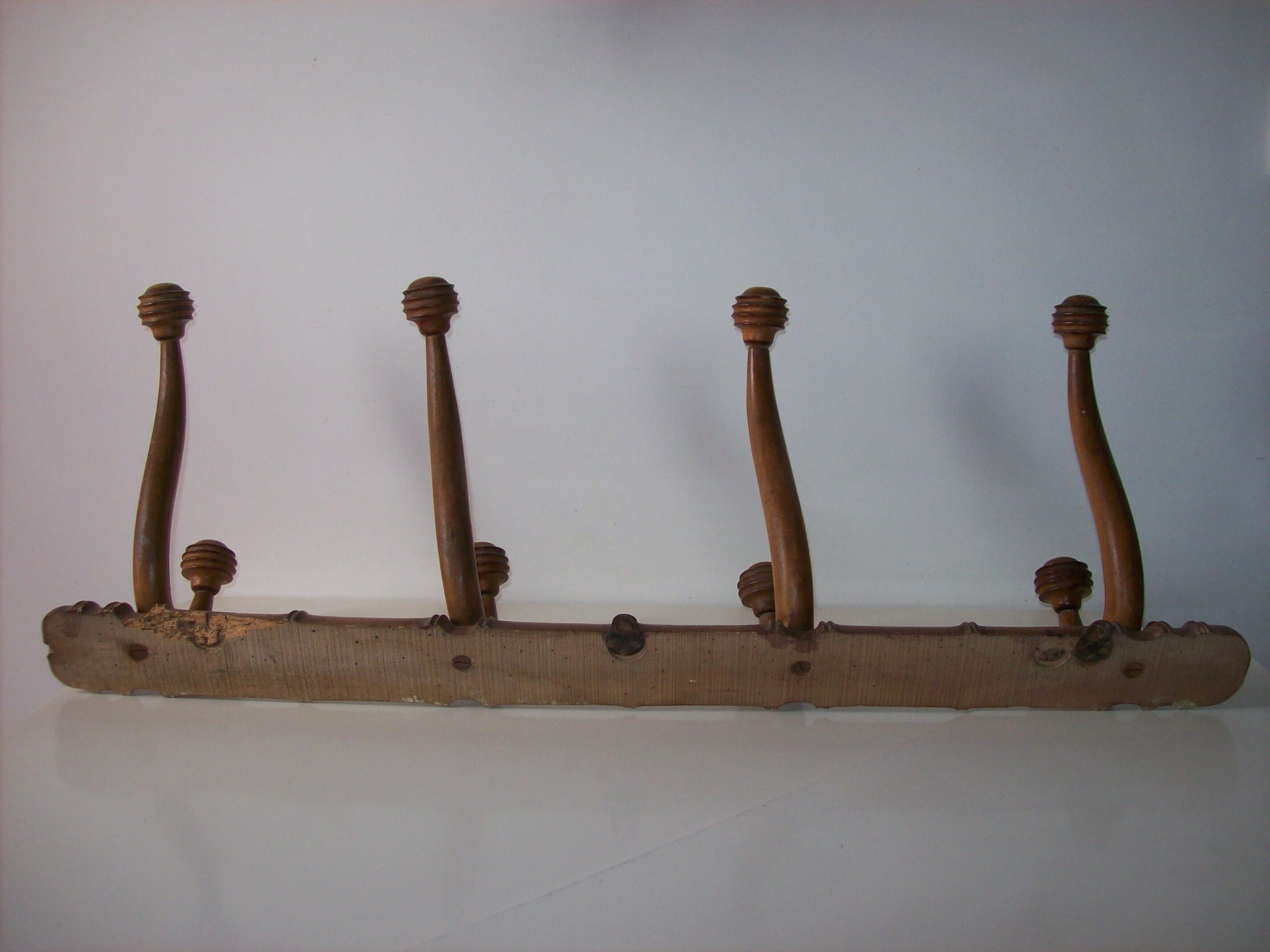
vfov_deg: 39.6
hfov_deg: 51.4
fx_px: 1320
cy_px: 476
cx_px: 635
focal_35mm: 36
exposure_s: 1/64
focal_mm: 6
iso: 80
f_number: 2.7
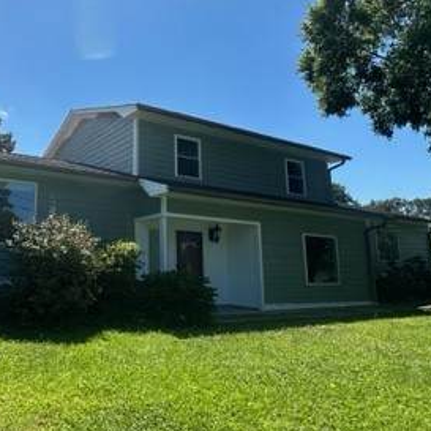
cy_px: 199
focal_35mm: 29
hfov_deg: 53.3
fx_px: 409
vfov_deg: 55.6
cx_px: 111
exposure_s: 1/1667
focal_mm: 2.22
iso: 50
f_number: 2.2
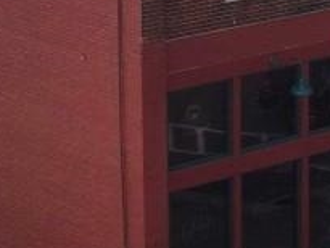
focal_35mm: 187
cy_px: -37
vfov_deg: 7.9
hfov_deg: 10.5
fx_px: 1784
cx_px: 298
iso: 100
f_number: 2.8
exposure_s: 1/320
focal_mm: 4.5
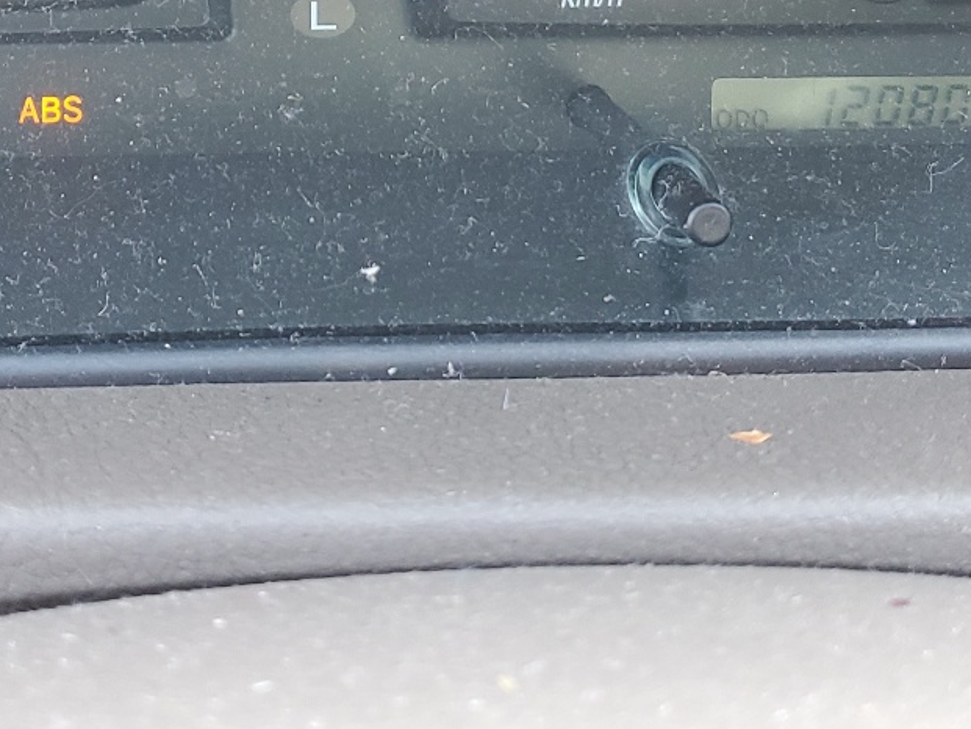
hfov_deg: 28.8
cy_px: -117
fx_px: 1880
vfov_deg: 20.7
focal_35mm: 67
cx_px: 341
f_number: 1.5
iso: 67
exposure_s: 1/60.2
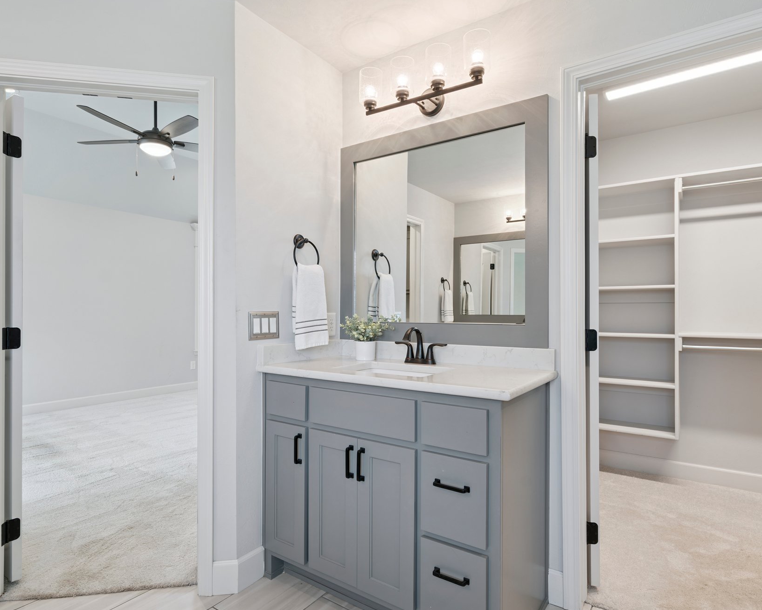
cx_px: 373
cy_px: 314
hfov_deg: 80.4
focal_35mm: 20
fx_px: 451
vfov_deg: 68.1
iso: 200
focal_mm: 17
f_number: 7.1
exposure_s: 1/8
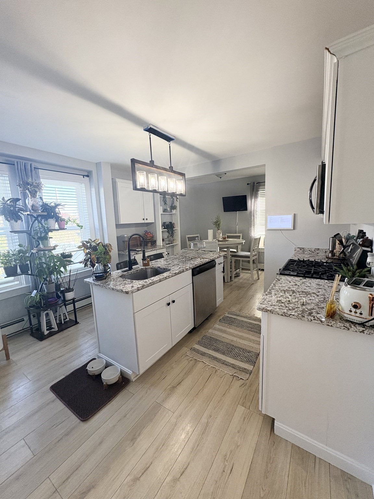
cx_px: 187
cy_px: 250
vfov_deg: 102.1
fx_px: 202
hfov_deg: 85.7
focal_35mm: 14
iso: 250
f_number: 2.2
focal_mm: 2.22
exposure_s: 1/120
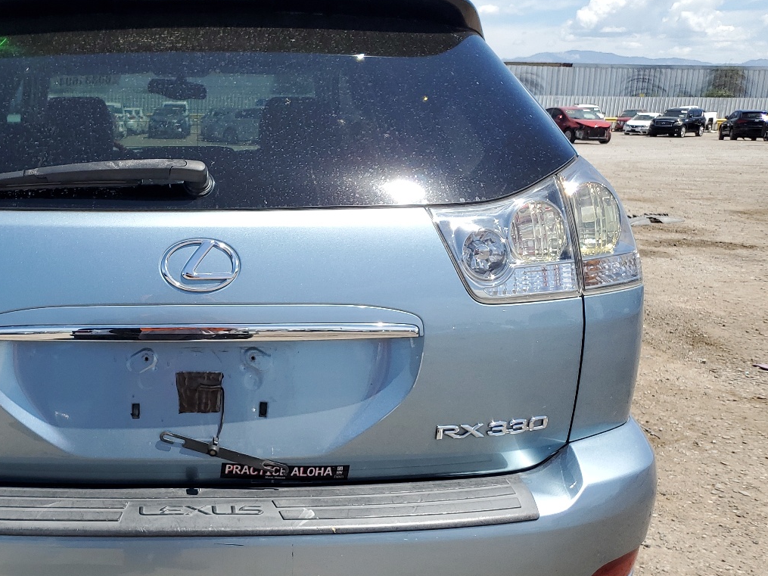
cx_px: 196
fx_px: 910
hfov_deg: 44.3
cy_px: 325
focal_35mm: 41
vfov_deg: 35.1
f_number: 1.5
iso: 50
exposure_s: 1/3333
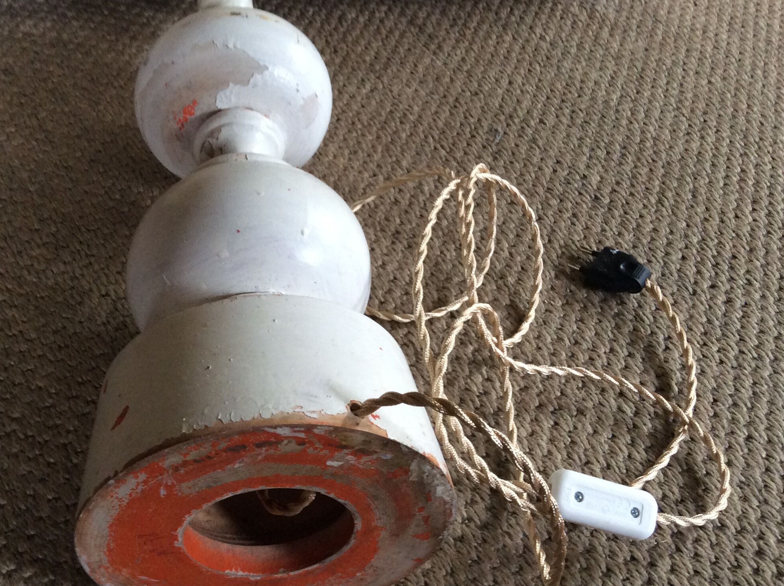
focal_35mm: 42
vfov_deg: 34.2
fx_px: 950
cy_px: 269
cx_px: 303
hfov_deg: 44.6
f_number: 2.4
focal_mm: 3.3
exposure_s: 1/25
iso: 125
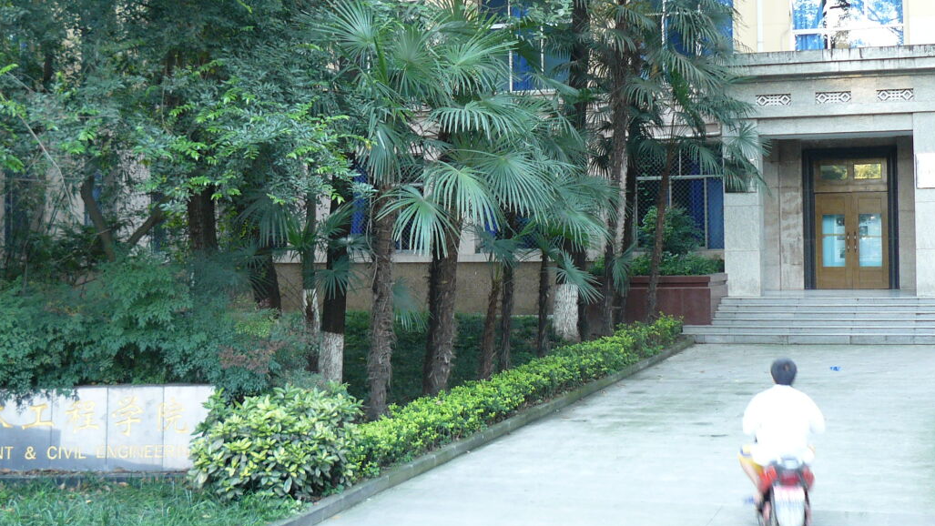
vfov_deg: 21.8
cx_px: 422
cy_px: 200
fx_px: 1364
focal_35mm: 55
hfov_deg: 37.8
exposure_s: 1/10
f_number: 2.8
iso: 100
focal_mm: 6
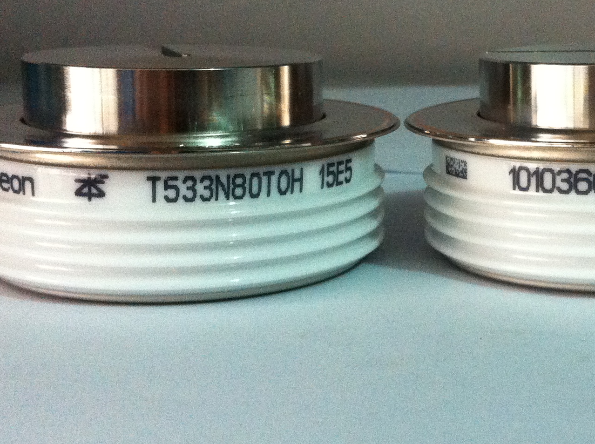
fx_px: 1218
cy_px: 175
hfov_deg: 27.0
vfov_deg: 20.6
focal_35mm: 71
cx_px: 453
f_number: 2.8
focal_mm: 3.85
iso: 400
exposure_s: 1/15
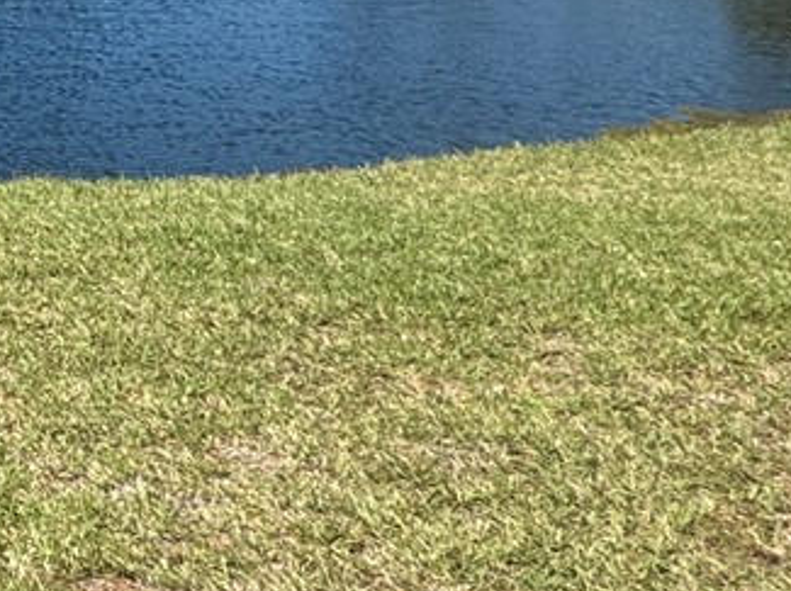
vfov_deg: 19.2
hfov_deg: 17.6
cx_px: -869
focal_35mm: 69
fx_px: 1575
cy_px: -229
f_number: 2.2
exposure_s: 1/1160
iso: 40
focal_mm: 2.22
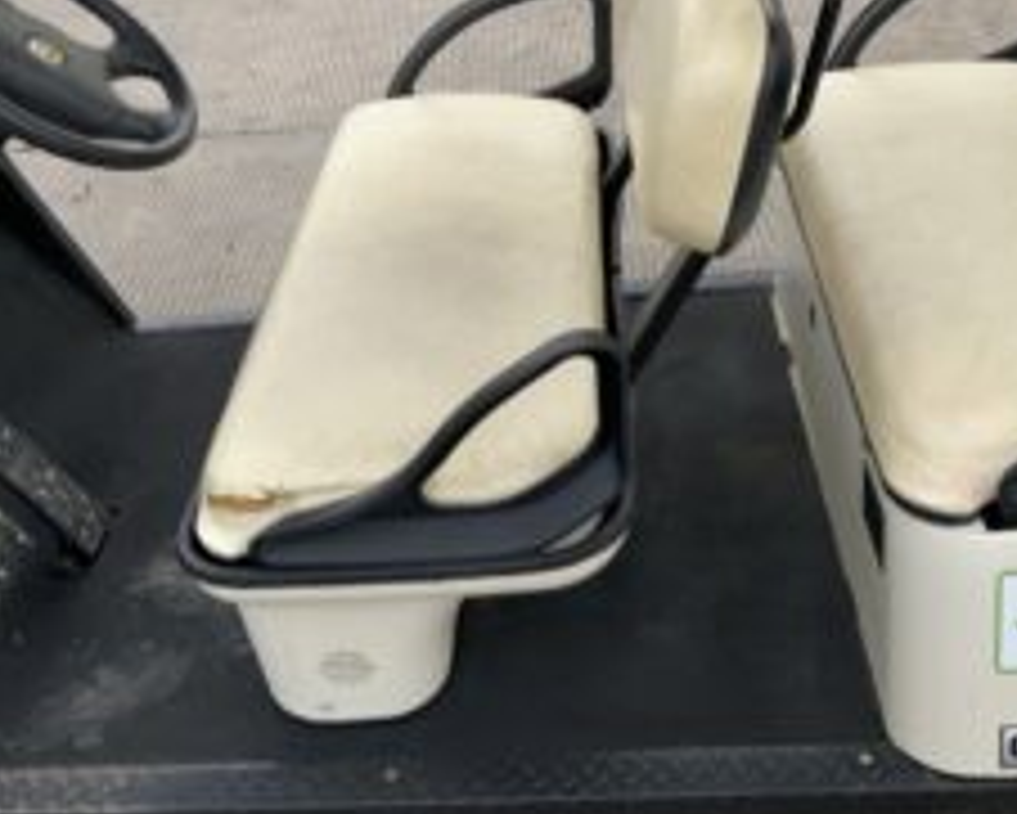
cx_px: 590
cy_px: 238
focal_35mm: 45
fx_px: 1355
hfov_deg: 41.0
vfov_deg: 33.0
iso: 64
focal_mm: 3
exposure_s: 1/122
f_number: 1.8
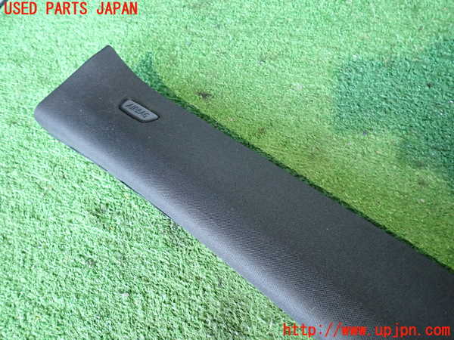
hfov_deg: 69.4
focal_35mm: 25
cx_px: 227
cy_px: 170
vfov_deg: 54.9
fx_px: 328
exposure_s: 1/30
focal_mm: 4.5
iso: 500
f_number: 2
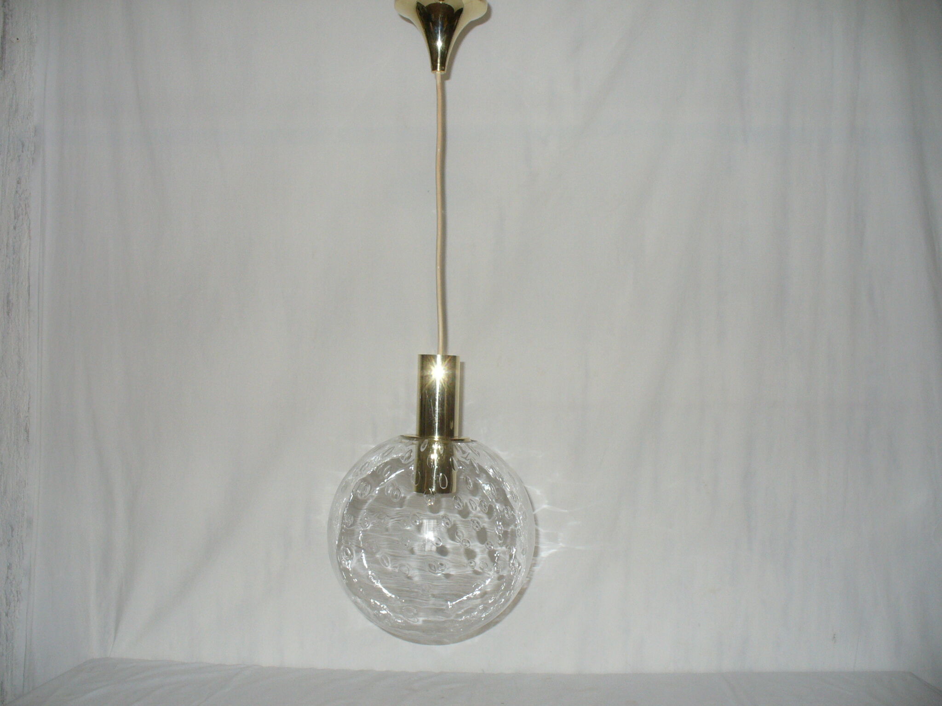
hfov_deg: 50.1
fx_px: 1007
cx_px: 471
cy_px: 353
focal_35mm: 37
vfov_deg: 38.7
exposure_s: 1/30
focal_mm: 6.1
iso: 125
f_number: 2.8
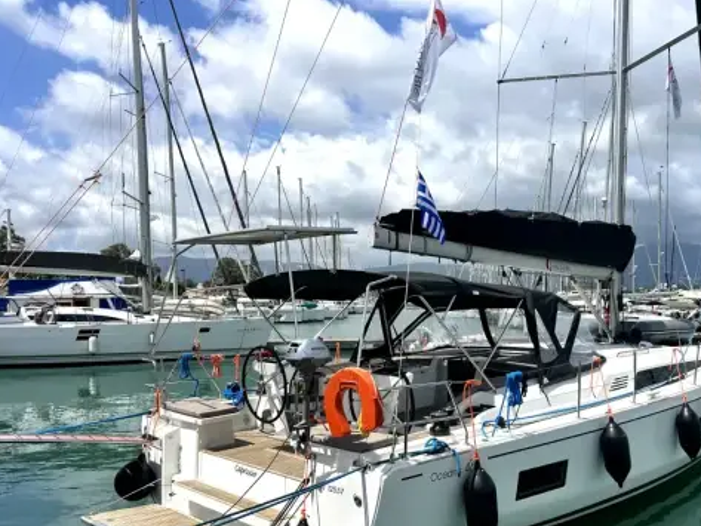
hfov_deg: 54.9
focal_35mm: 33
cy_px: 332
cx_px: 421
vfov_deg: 42.6
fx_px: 668
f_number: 1.5
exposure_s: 1/8000
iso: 50
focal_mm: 5.7
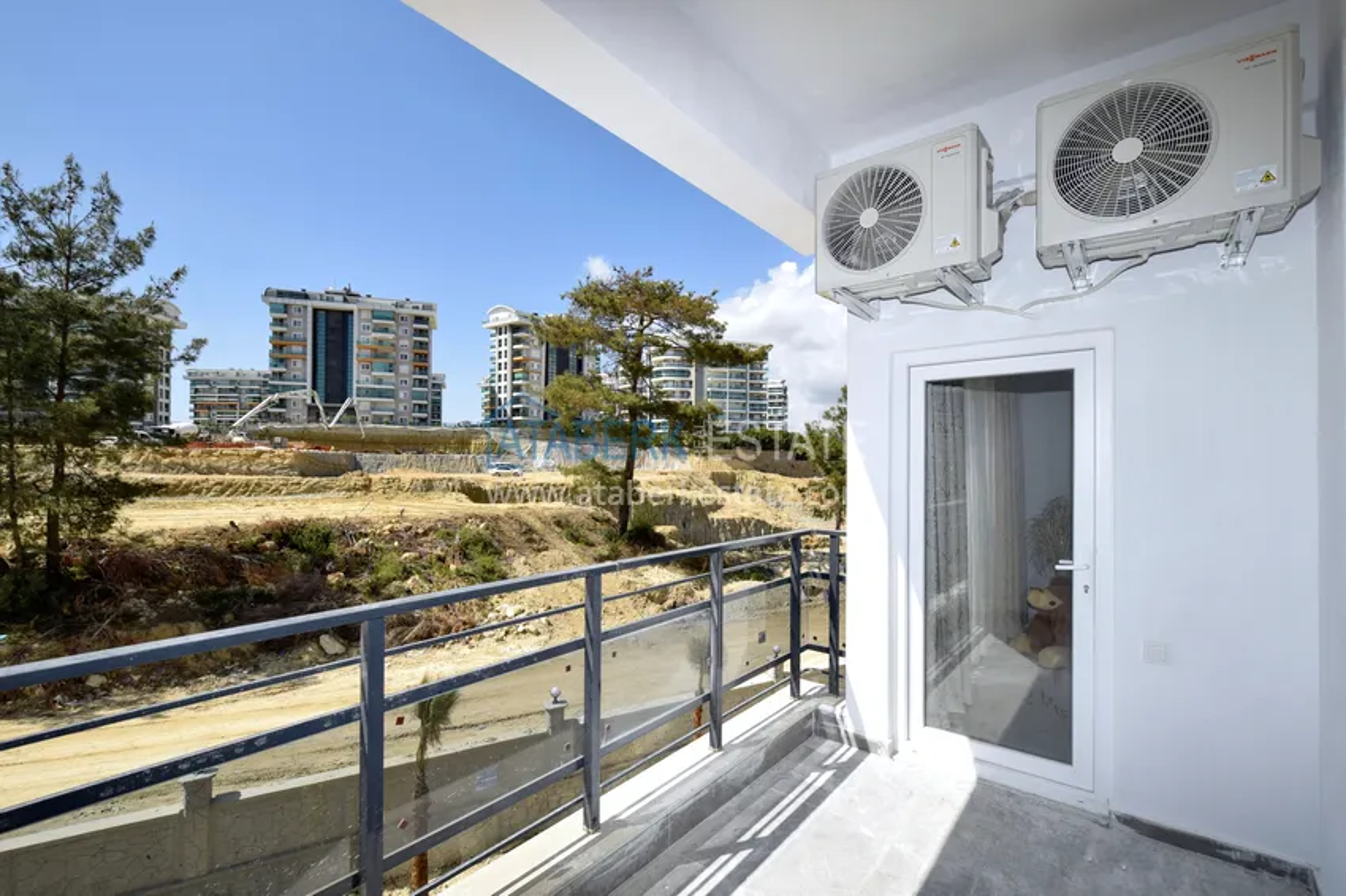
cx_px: 673
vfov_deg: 77.3
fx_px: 561
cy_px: 448
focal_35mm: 15
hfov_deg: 100.4
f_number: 9
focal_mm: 10
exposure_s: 1/200
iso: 100
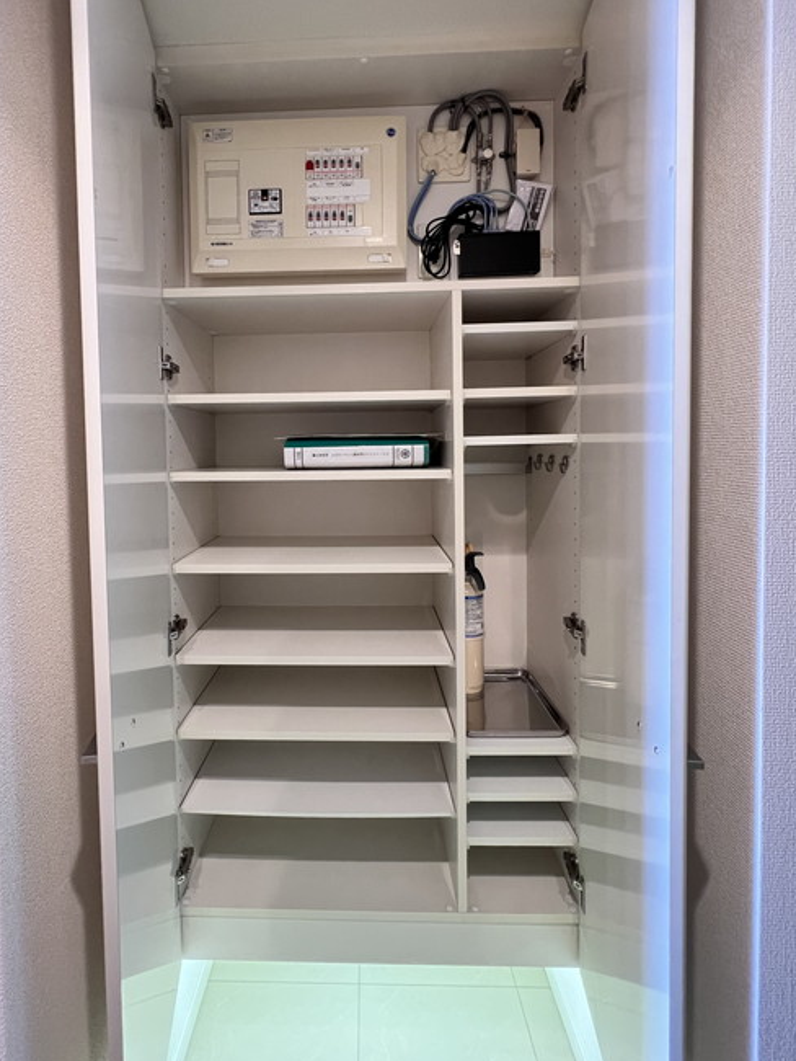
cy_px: 468
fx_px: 490
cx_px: 346
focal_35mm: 16
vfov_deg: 94.1
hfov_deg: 77.8
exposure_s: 1/50
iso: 500
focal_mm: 1.57
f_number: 1.8
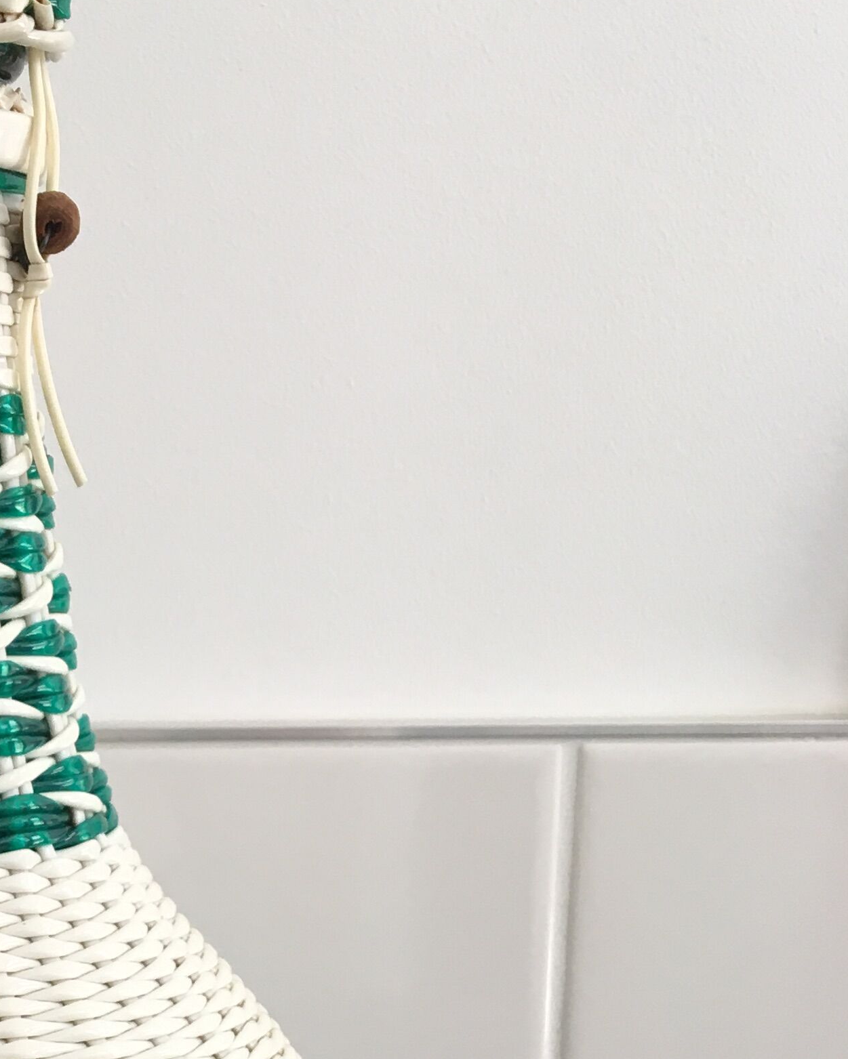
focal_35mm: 73
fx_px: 2289
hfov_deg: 19.8
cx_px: -150
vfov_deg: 25.3
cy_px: 934
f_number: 2.2
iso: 25
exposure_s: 1/33
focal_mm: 4.15
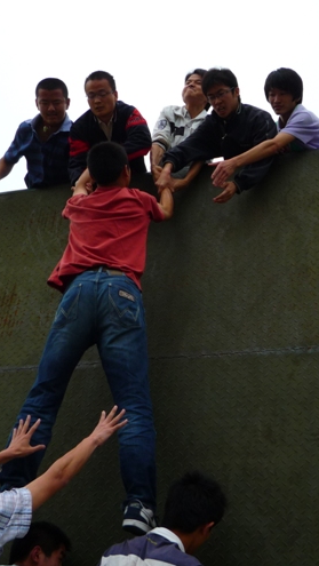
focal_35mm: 44
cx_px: 218
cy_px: 285
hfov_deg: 27.0
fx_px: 661
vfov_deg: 46.4
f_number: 4
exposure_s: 1/160
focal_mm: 5.2
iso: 100
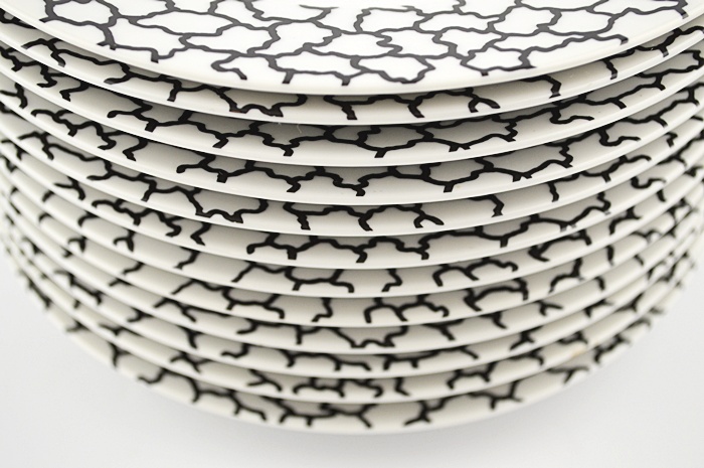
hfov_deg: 33.4
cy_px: 234
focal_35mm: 60
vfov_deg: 22.6
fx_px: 1172
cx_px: 352
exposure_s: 1/125
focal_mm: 40
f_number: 5.3
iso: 400
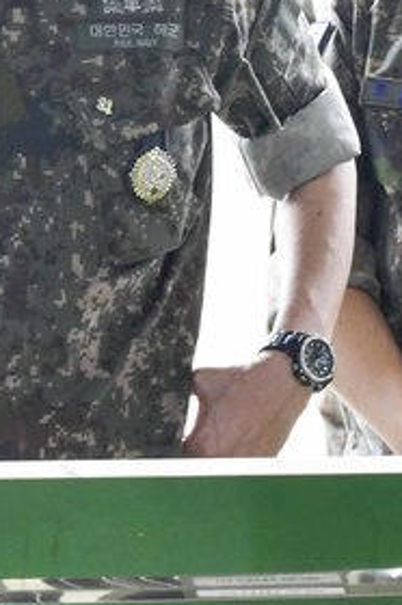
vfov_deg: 3.1
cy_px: 198
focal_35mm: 676
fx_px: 11350
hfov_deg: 2.0
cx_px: 86
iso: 1000
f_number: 10
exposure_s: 1/100
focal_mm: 135
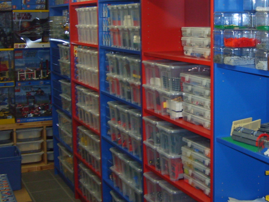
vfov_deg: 23.5
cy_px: 67
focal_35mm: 62
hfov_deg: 30.9
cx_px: 188
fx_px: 482
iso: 100
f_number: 2.8
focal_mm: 5.8
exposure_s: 1/45
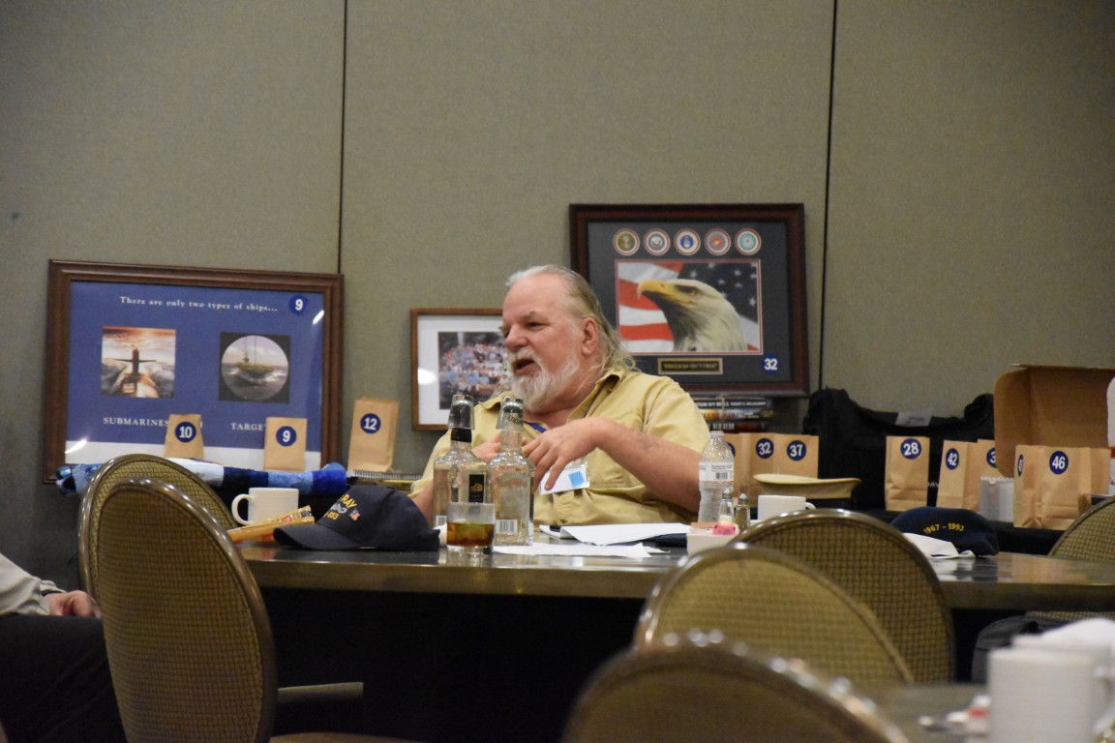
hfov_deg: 13.0
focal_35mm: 158
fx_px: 4878
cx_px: 558
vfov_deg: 8.7
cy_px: 372
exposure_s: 1/125
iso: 9000
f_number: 5.6
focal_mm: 105
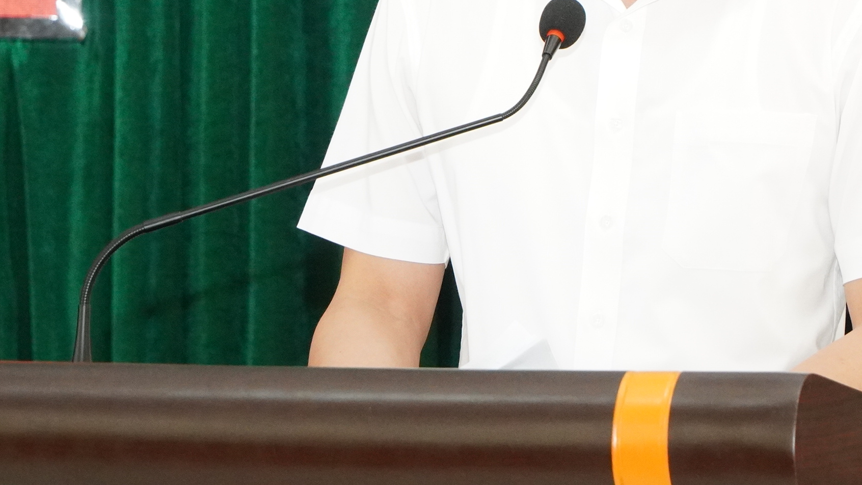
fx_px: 5804
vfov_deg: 4.8
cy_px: 40
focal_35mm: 254
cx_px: 441
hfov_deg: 8.5
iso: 4000
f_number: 7.1
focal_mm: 91
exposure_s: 1/160
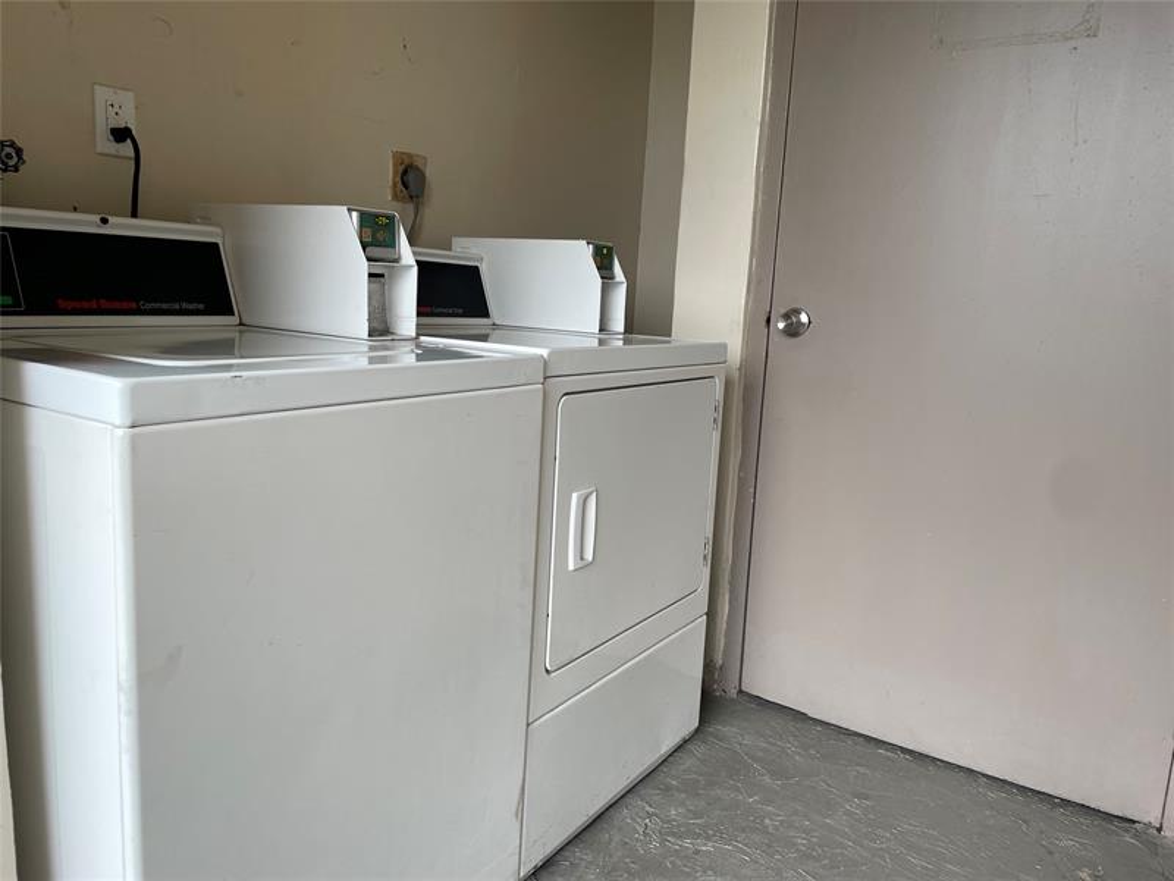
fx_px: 882
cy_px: 440
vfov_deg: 53.1
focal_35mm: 26
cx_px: 587
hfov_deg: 67.3
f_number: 1.6
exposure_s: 1/121
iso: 64
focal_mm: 4.2
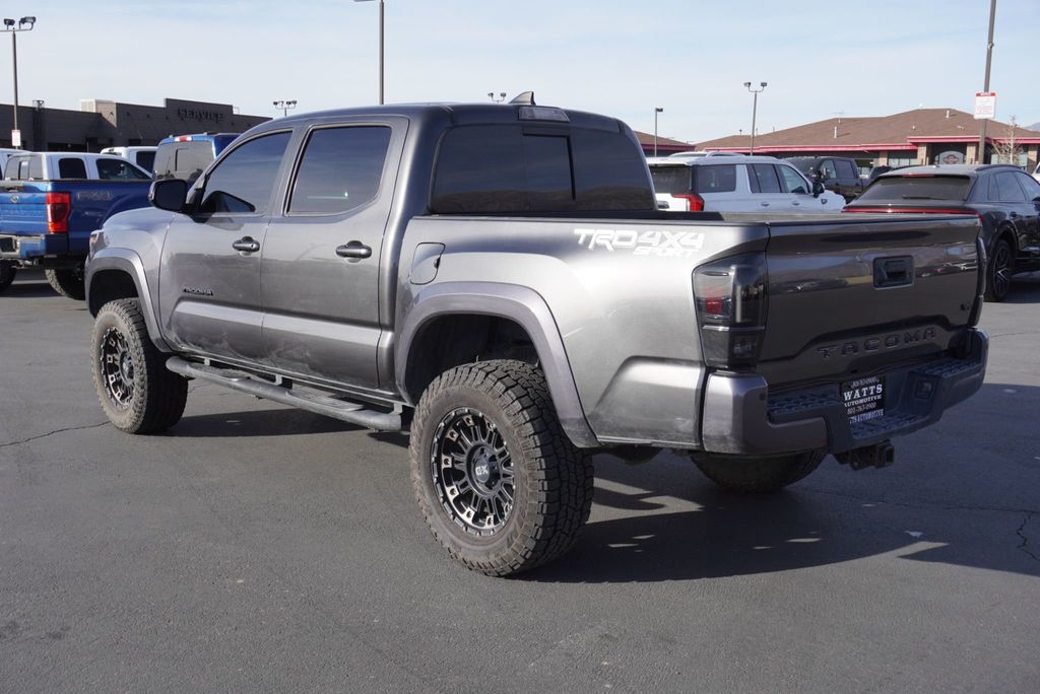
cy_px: 347
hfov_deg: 51.3
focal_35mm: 38
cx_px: 520
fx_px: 1084
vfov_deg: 35.5
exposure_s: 1/200
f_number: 8
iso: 100
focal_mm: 25
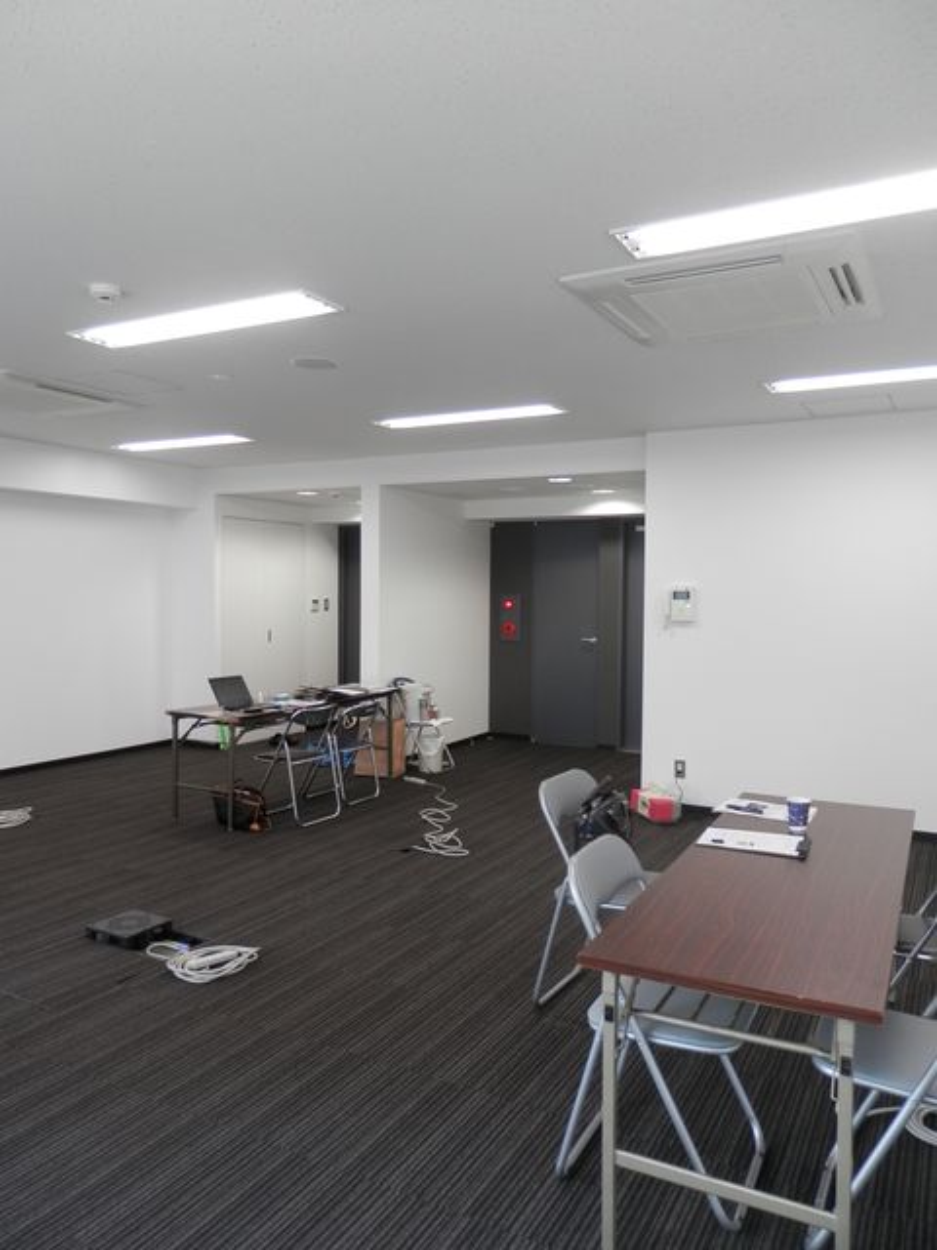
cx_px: 468
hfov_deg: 54.9
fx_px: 902
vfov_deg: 69.4
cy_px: 625
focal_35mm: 25
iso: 80
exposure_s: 1/30
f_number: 3
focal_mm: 4.5
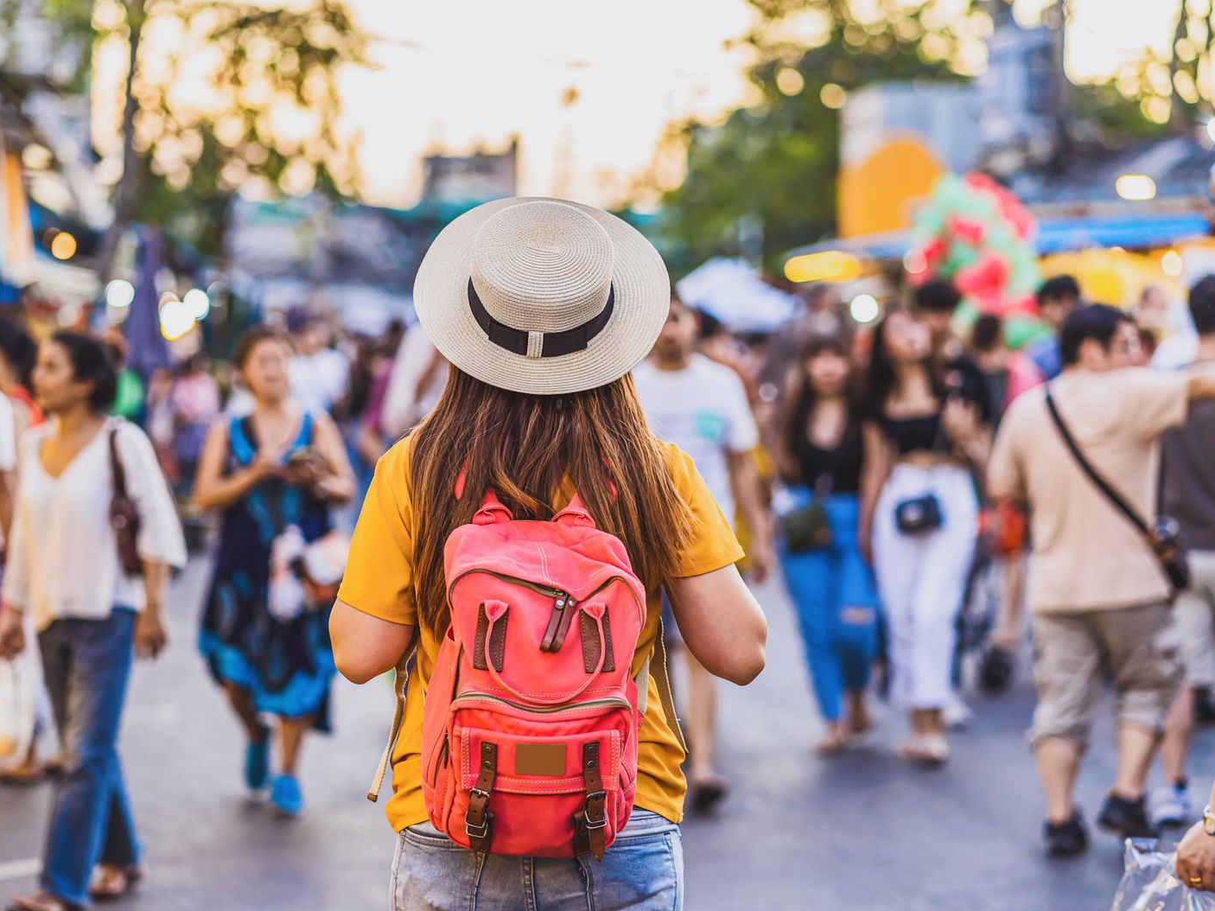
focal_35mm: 93
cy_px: 460
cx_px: 531
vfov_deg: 15.9
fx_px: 3264
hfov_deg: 21.1
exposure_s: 1/125
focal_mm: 85
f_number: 2.5
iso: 400
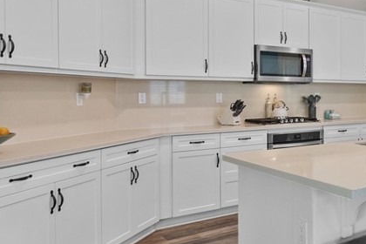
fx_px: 396
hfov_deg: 43.4
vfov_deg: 34.1
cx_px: 356
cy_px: 97
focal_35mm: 39
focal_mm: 16
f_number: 8
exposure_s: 1/15
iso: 1250
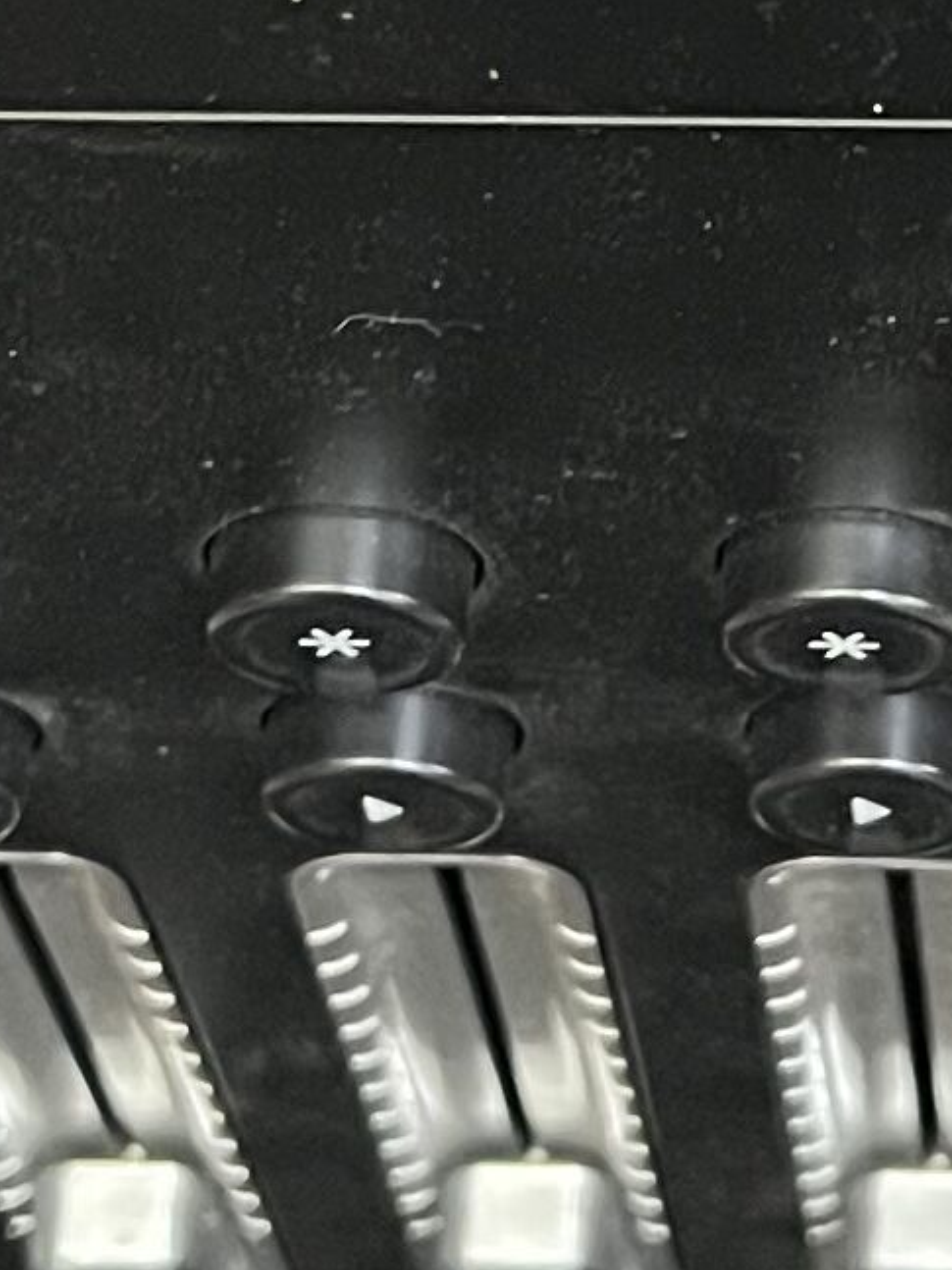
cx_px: 1123
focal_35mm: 162
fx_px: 5942
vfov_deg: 12.0
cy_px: -230
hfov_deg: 9.1
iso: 400
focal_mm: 5.7
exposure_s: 1/33
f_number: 1.5
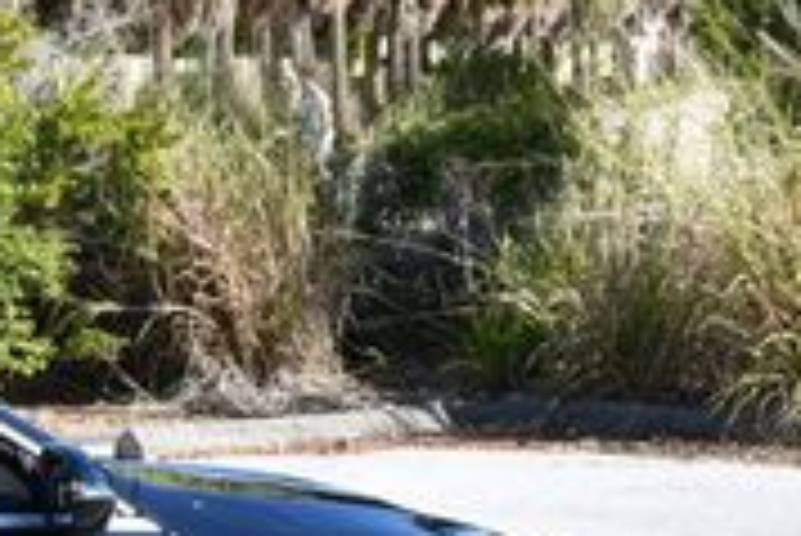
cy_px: 446
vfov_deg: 6.8
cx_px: -634
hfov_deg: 9.7
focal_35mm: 201
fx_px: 4476
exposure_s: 1/250
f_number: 8
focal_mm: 28
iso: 180
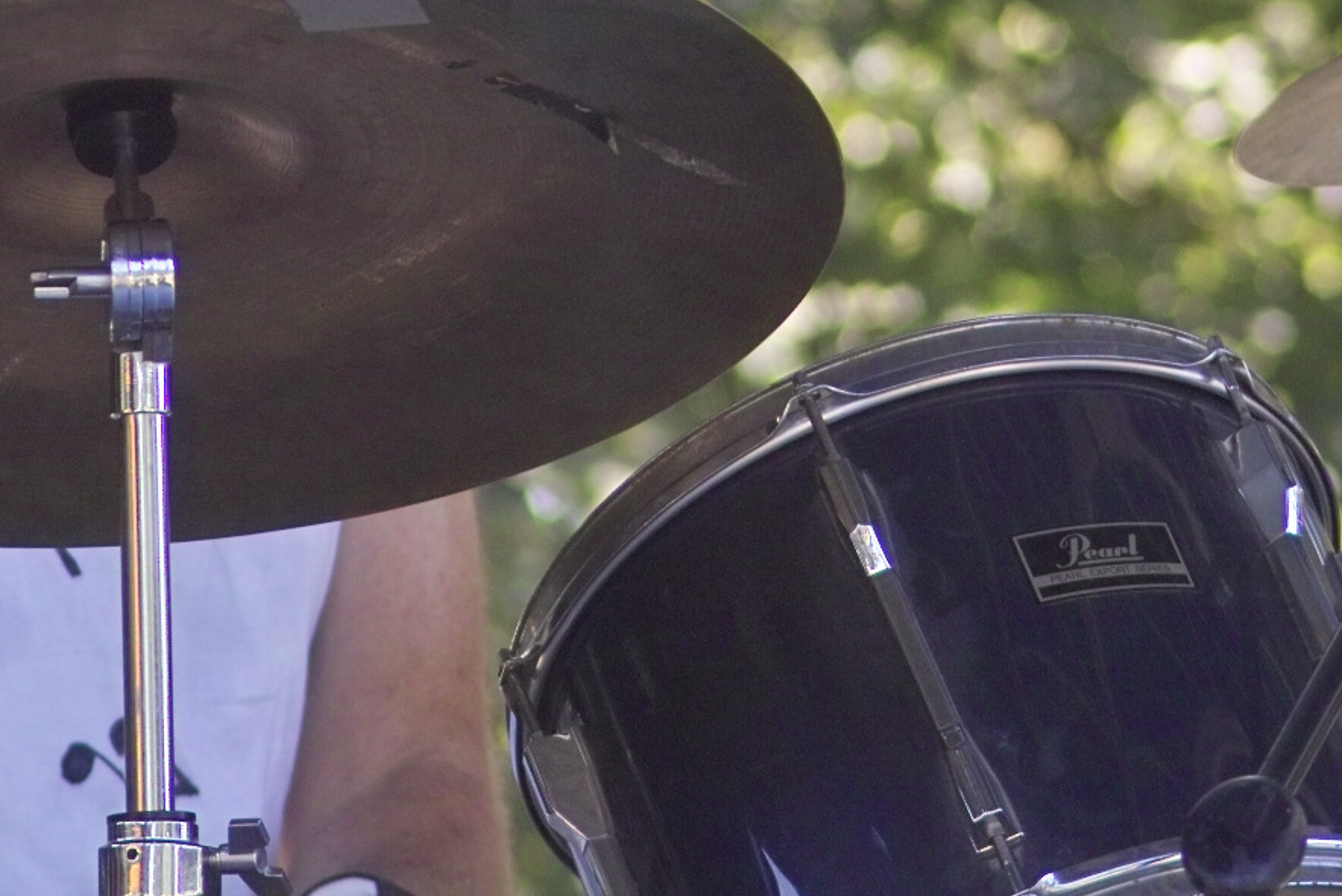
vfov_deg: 3.0
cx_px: -115
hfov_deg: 4.5
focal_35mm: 459
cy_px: -2
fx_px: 17115
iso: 200
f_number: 4
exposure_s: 1/180
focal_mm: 105
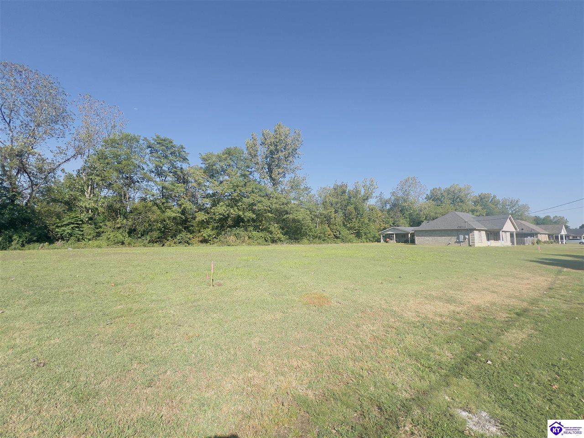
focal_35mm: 13
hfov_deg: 106.2
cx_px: 292
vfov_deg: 89.9
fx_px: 219
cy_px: 219
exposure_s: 1/1024
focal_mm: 1.57
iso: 32
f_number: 1.8
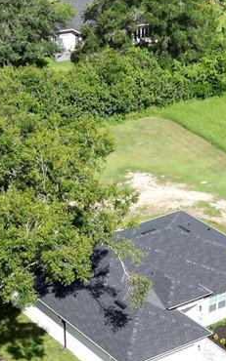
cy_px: 277
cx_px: 157
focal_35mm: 110
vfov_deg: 18.8
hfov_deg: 11.9
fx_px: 1085
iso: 100
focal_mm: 6.72
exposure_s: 1/2500
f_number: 1.7
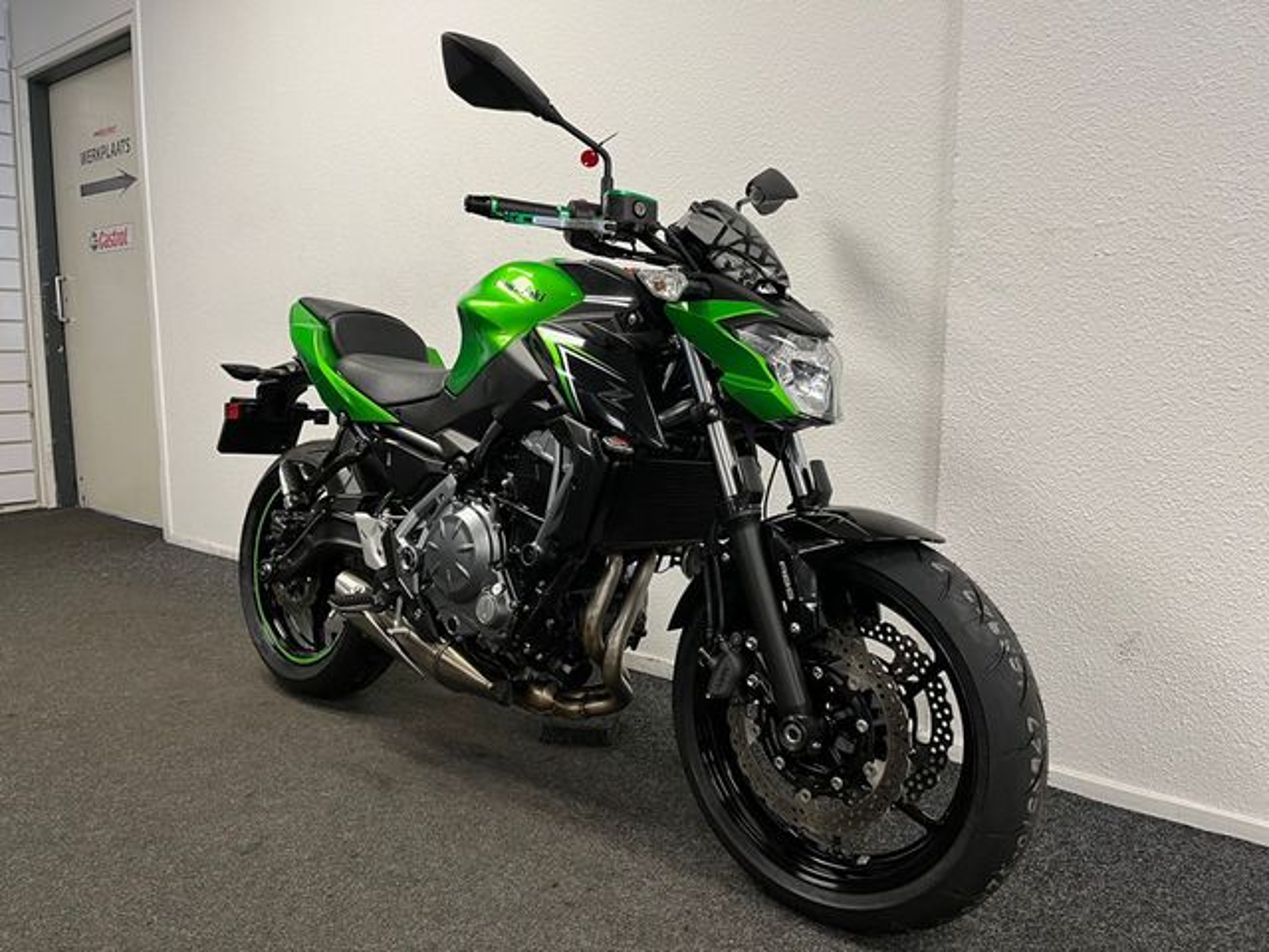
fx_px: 953
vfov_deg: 53.1
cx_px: 634
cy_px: 476
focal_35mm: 26
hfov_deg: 67.3
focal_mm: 5.1
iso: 80
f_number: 1.6
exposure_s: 1/50
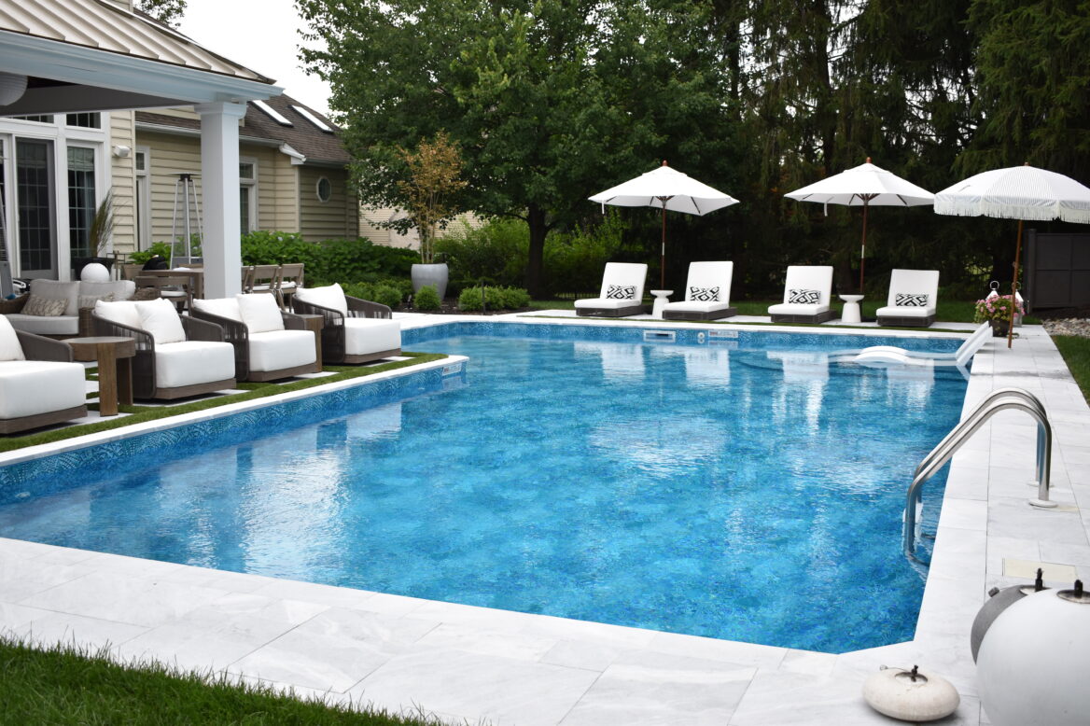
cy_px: 363
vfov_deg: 36.9
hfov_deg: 53.1
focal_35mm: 36
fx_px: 1090
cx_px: 545
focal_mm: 24
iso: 200
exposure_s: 1/320
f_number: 5
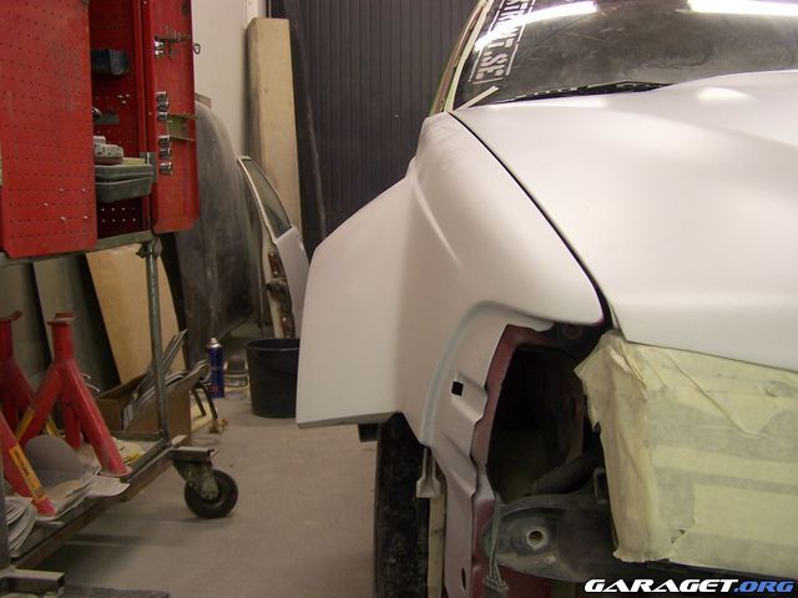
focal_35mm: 38
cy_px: 299
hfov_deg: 49.0
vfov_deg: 37.7
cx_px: 399
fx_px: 876
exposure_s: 1/15
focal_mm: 6.3
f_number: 2.8
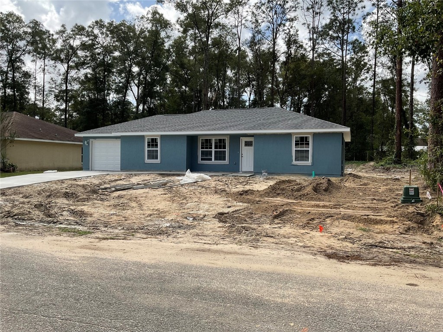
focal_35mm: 29
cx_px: 222
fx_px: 371
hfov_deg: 61.7
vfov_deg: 48.2
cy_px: 166
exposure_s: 1/1250
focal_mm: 3
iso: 16
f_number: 1.8
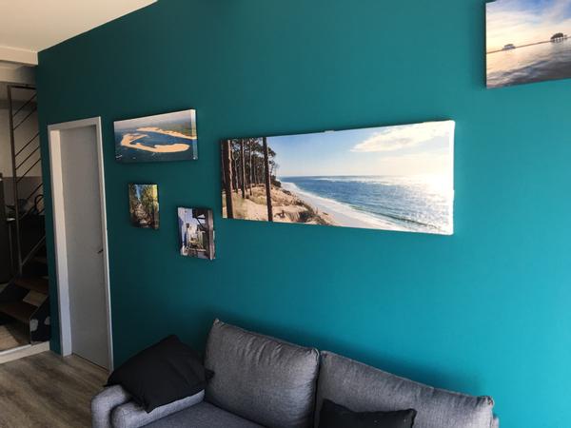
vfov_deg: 48.2
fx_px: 478
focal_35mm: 29
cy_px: 214
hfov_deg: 61.7
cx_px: 286
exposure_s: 1/33
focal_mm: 4.15
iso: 32
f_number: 2.2
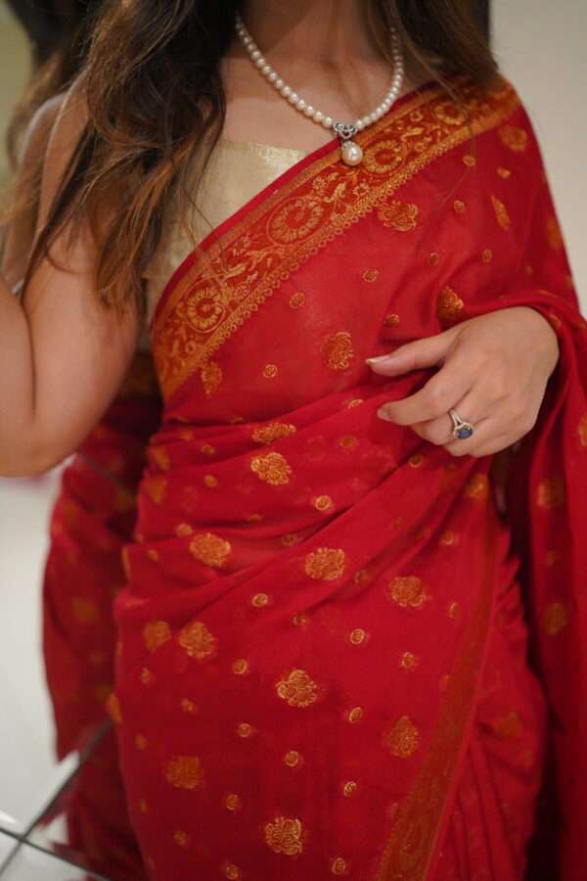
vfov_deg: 54.4
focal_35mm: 35
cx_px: 294
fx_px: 856
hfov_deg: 37.9
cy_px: 440
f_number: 1.4
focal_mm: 35
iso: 4000
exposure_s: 1/100
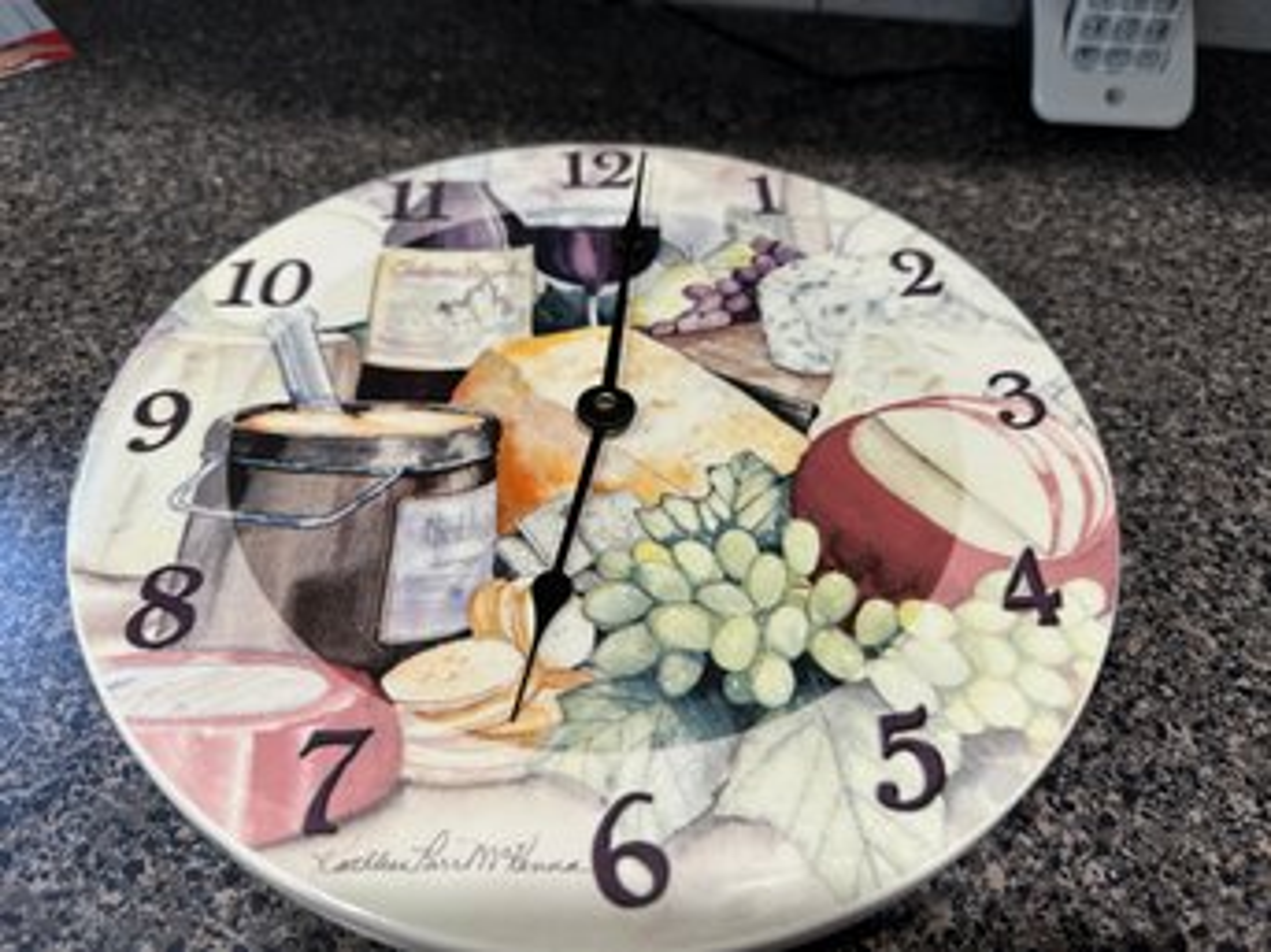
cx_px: 636
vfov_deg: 56.8
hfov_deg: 71.6
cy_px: 476
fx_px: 881
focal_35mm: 24
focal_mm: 6.86
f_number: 1.78
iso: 125
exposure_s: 1/120
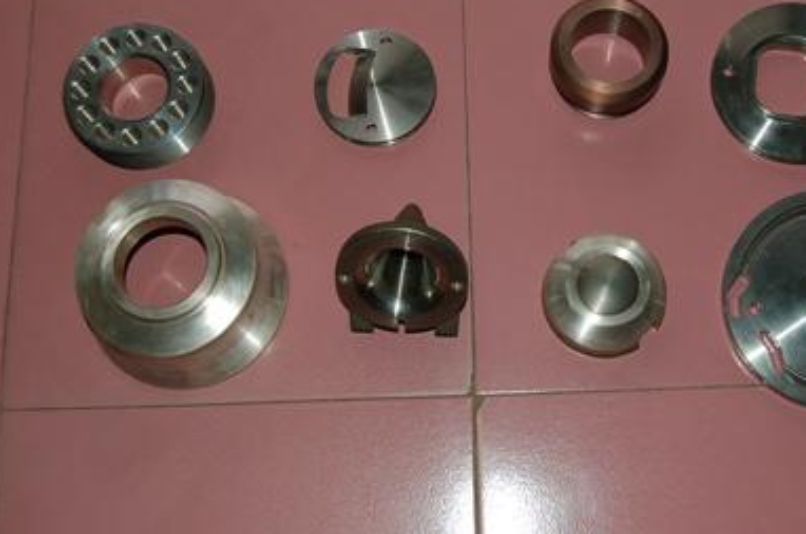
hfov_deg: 35.6
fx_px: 1251
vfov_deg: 24.0
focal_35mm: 56
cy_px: 208
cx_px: 491
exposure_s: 1/60
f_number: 5.6
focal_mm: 30
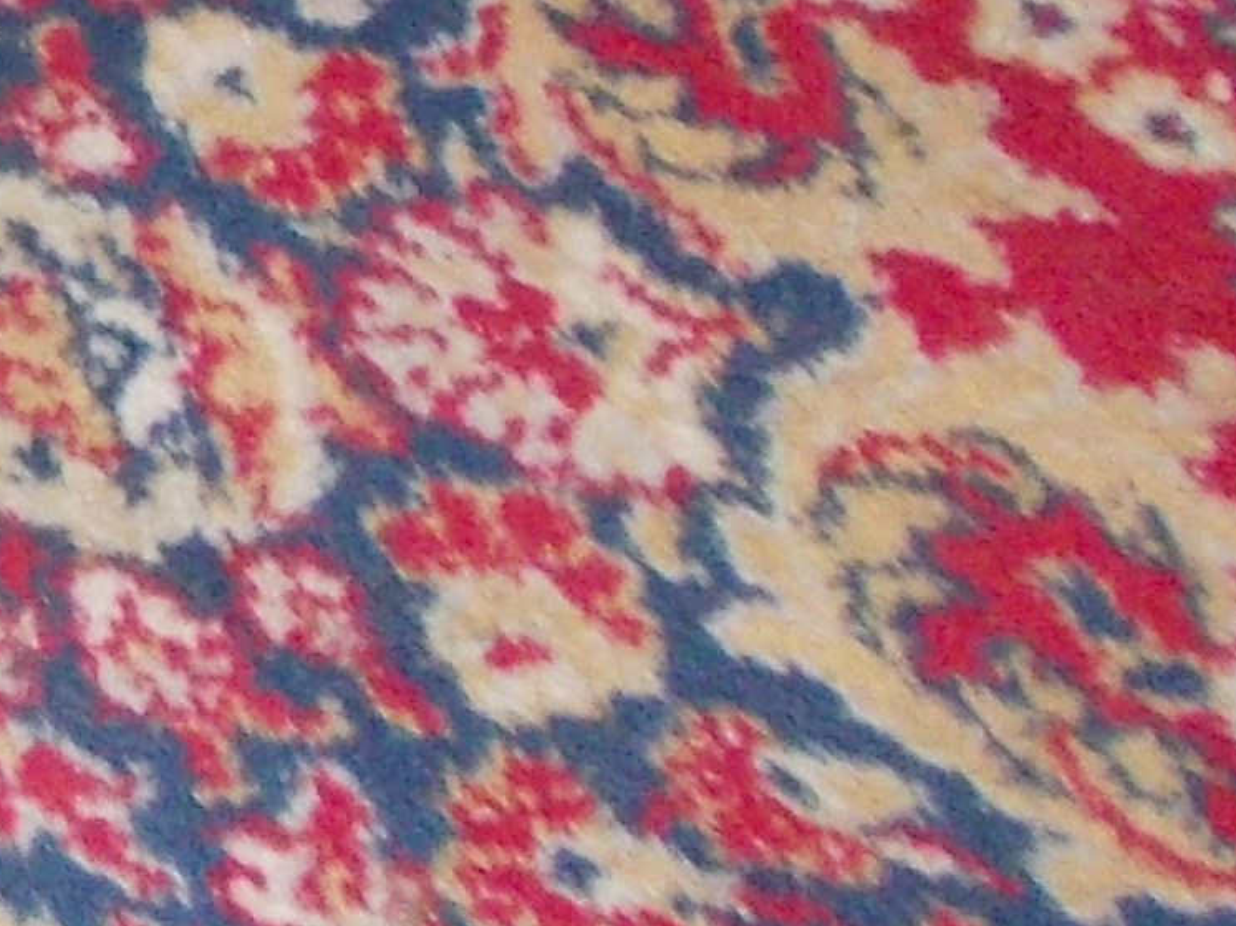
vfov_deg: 10.5
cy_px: -437
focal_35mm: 137
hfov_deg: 11.7
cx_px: -1774
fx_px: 4890
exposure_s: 1/25
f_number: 2.7
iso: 200
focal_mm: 4
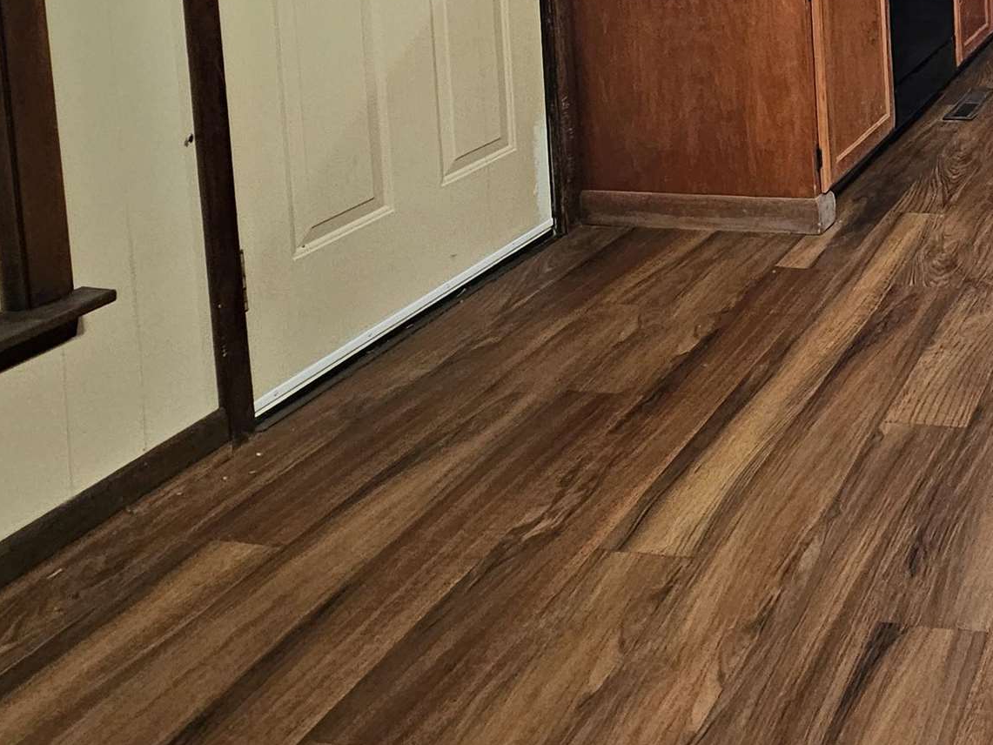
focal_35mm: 35
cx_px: 1111
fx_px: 1004
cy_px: -165
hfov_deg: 41.2
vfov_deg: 32.8
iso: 200
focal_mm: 2.2
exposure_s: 1/60
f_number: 2.2
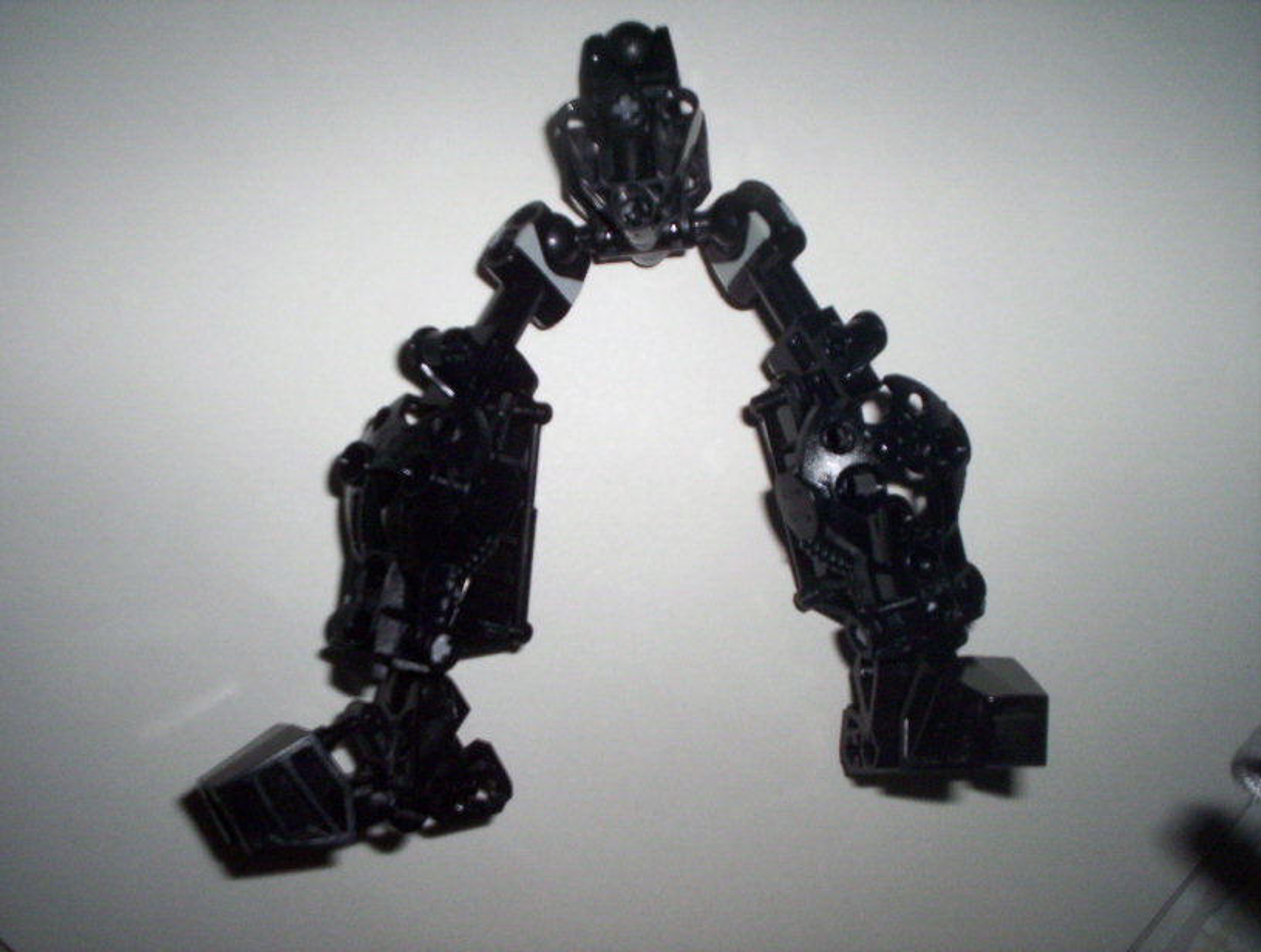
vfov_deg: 37.9
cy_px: 476
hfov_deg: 48.9
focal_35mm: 38
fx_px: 1388
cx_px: 630
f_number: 4.5
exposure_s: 1/60
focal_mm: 4.99
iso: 140
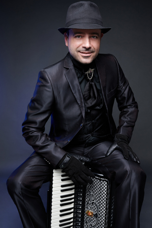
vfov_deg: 54.5
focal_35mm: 35
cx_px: 76
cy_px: 114
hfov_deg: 37.8
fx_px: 222
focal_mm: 35
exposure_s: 1/125
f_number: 9
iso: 200
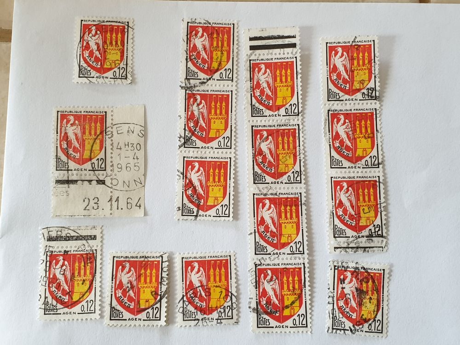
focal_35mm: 26
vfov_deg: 53.1
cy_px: 172
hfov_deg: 67.3
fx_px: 346
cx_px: 230
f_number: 2.4
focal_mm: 4.3
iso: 250
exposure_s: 1/34
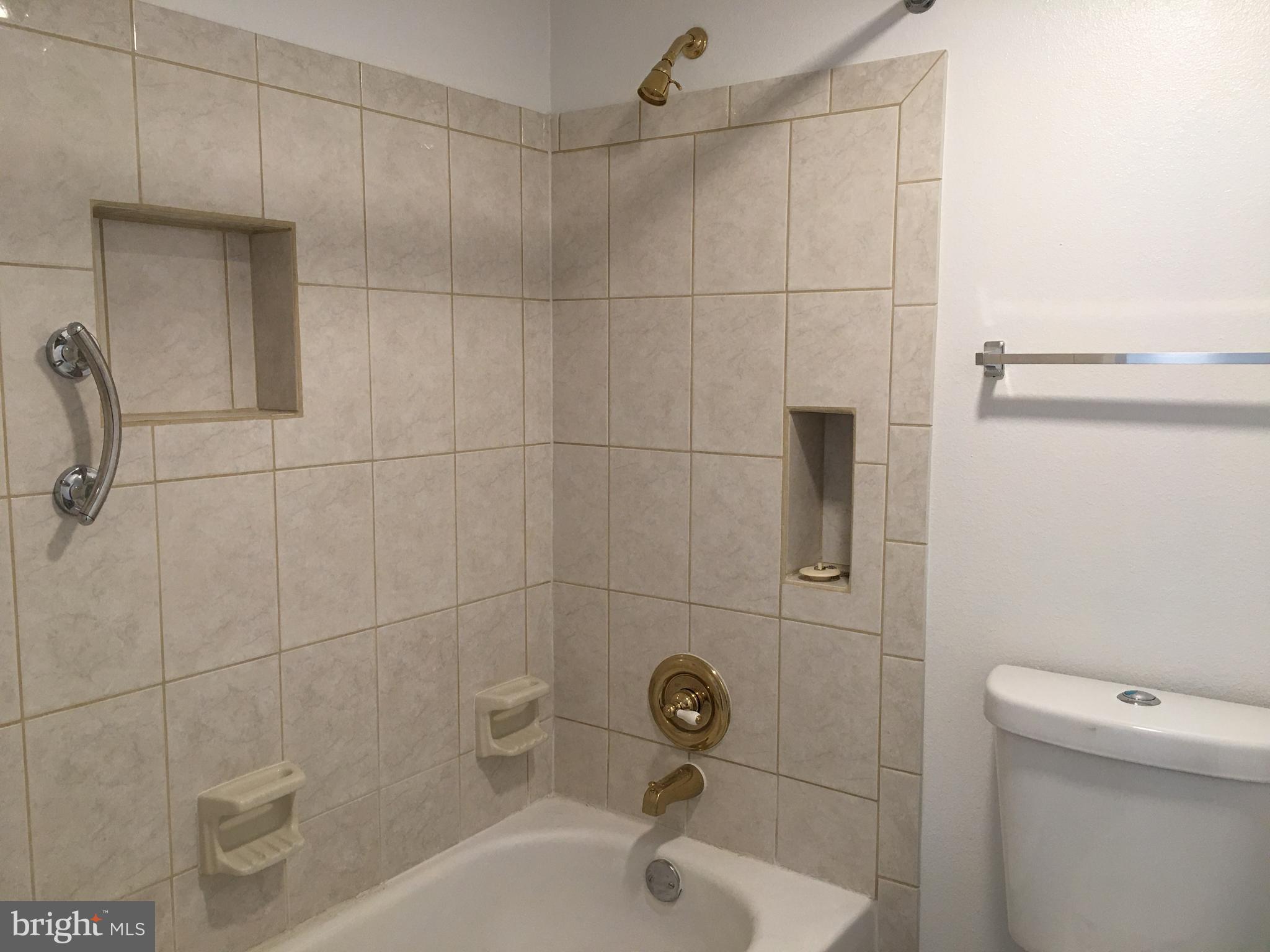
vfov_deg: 48.2
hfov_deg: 61.7
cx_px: 635
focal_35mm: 29
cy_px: 476
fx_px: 1064
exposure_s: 1/30
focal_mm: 4.15
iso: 40
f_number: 2.2
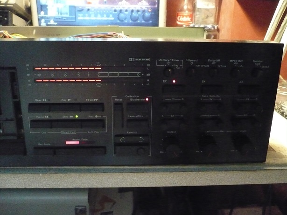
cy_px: 108
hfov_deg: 52.6
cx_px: 144
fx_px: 290
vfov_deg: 40.7
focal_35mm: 35
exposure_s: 1/15
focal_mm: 5.8
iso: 1250
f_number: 2.8
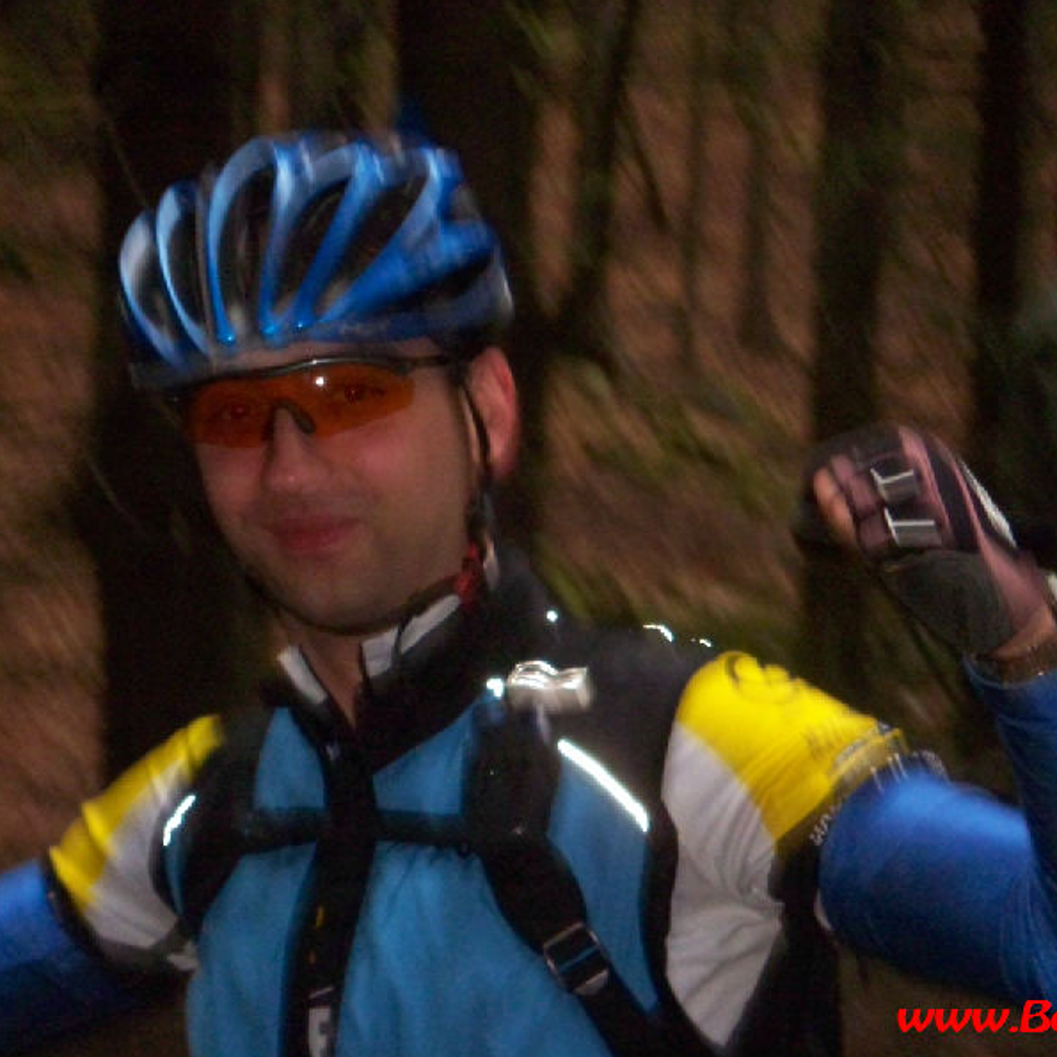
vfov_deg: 12.6
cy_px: 526
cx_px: 586
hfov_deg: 12.6
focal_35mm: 139
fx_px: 4802
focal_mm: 19.2
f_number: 4.4
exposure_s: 1/125
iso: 400
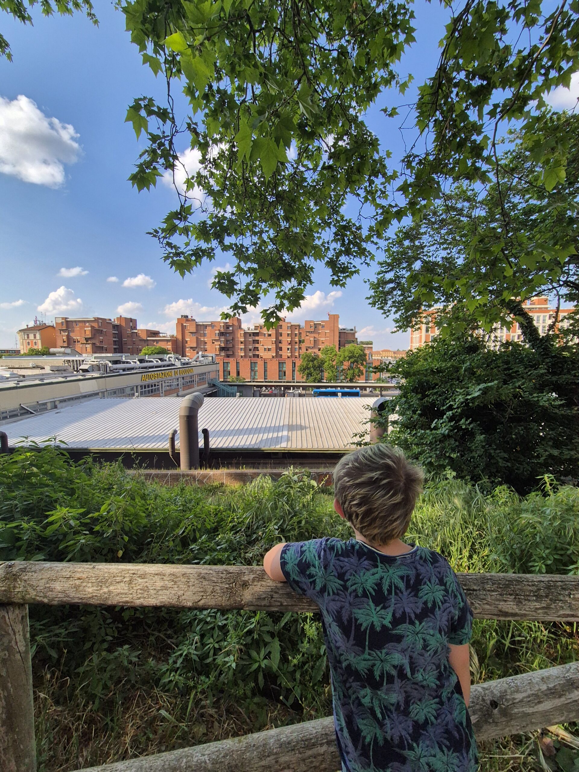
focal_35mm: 13
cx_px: 290
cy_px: 386
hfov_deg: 89.9
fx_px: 290
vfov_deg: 106.2
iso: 50
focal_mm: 2.2
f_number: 2.2
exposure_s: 1/1184
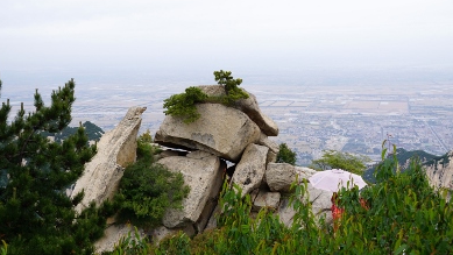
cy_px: 138
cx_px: 221
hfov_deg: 48.3
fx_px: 505
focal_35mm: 42
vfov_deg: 28.4
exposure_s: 1/125
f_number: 9
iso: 100
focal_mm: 26
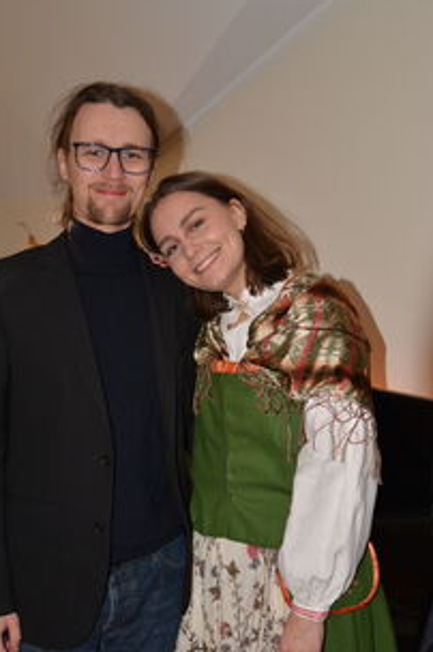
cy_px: 381
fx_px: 832
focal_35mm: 46
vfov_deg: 42.6
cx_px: 171
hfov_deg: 29.1
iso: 800
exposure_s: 1/60
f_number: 4
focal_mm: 35
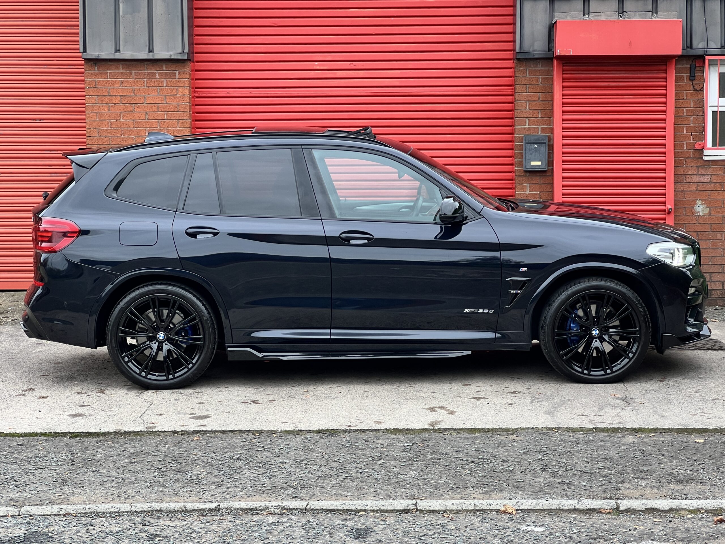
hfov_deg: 25.3
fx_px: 1613
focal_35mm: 77
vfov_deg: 19.1
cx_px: 362
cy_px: 272
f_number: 2.8
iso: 80
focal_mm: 9
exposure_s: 1/99
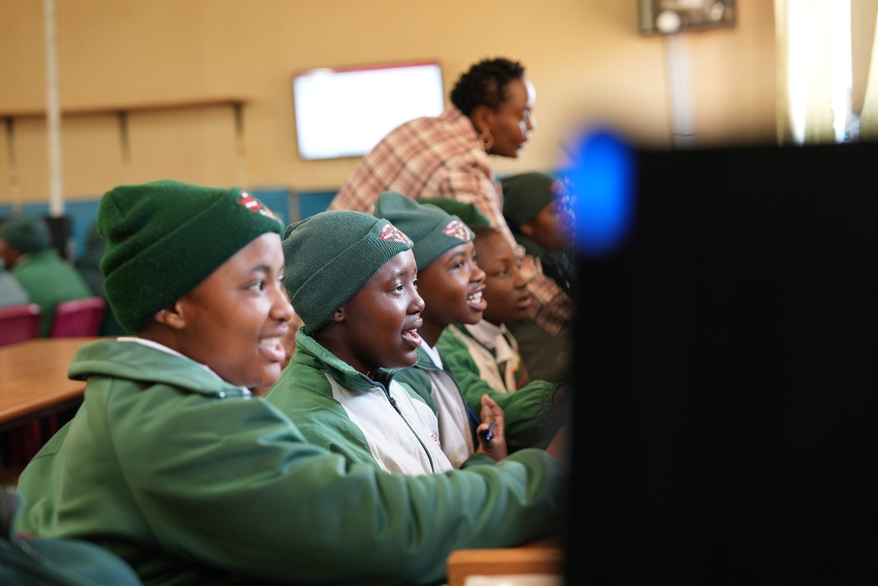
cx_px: 439
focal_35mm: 63
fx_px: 1537
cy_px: 293
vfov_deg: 21.6
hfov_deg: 31.9
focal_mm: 63
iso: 800
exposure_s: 1/80
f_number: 2.8
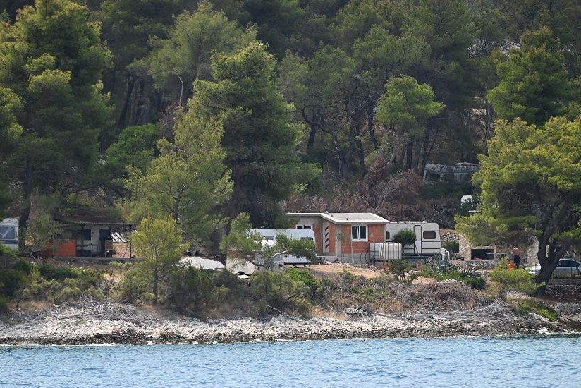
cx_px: 276
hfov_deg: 7.7
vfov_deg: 5.2
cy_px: 231
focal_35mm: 267
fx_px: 4310
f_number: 5.3
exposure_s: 1/500
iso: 100
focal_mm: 220
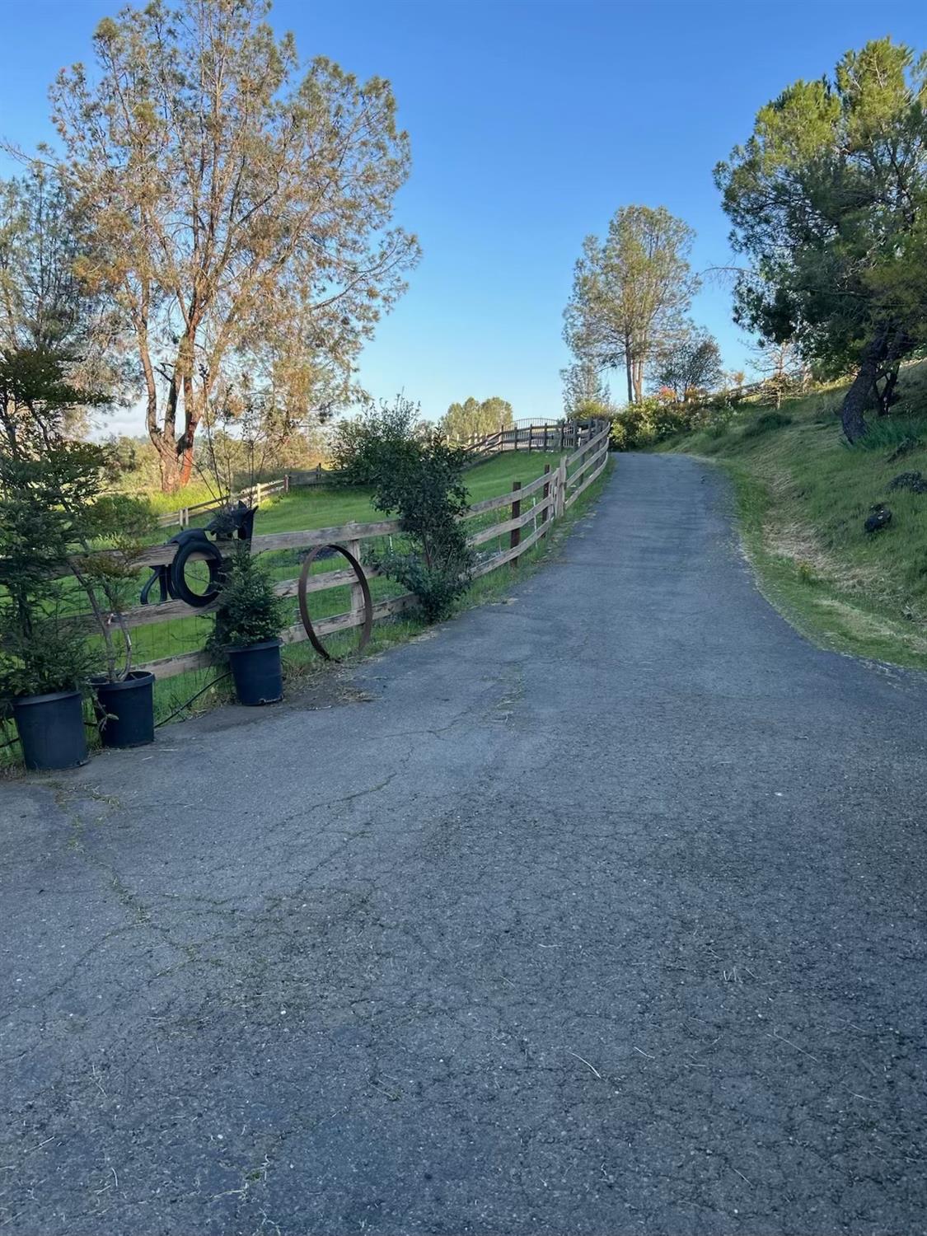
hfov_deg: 53.1
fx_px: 928
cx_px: 464
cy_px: 618
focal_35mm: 26
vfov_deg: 67.3
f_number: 1.5
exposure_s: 1/1000
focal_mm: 5.7
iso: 50
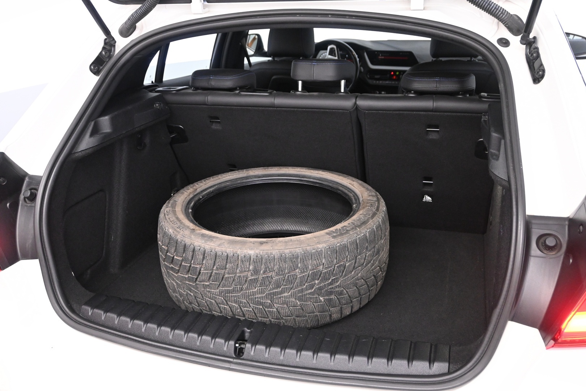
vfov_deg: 40.0
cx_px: 293
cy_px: 196
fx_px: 537
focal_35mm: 33
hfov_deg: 57.2
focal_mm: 22
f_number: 4
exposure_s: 1/50
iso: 2500
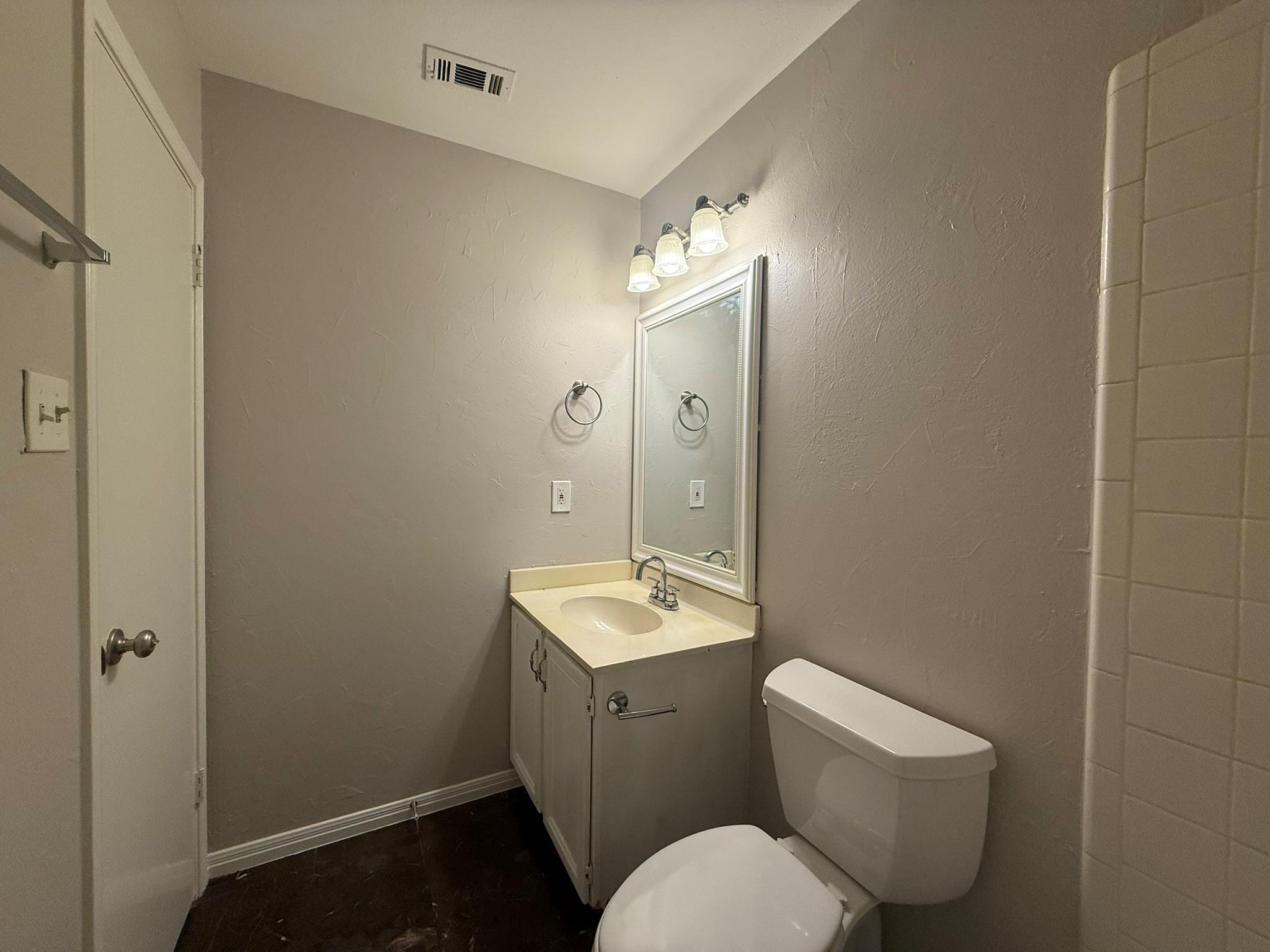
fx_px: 514
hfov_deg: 102.1
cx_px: 635
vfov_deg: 85.7
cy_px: 476
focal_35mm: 14
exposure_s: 1/99
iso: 200
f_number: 2.2
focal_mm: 2.22
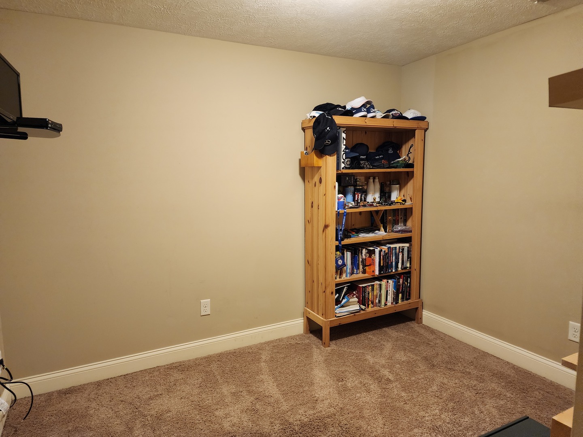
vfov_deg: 58.9
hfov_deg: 73.9
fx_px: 387
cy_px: 218
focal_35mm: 23
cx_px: 292
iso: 640
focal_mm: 6.4
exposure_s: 1/60
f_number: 1.8
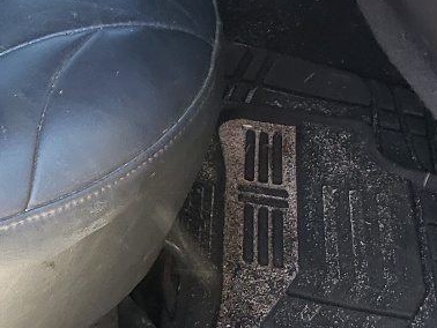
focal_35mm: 110
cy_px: -254
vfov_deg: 12.4
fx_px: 1390
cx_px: -186
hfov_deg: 16.5
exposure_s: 1/60.2
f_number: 1.5
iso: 55
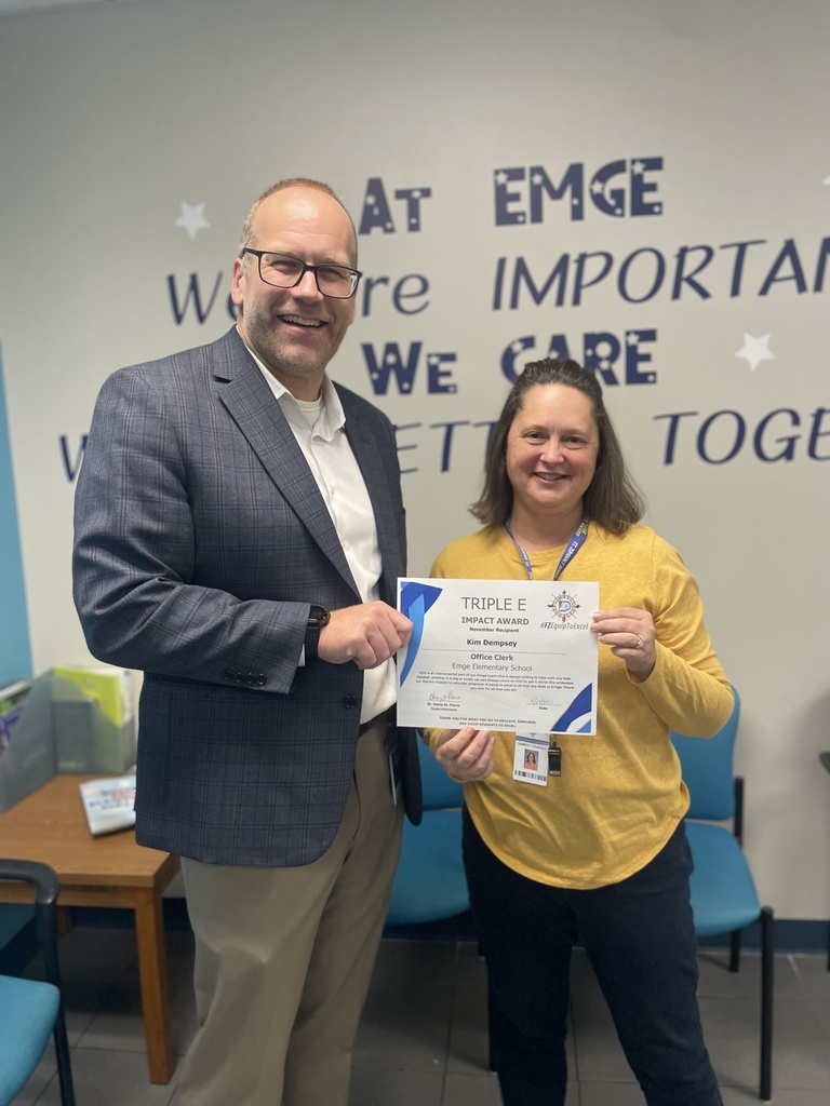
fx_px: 831
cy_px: 553
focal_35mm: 26
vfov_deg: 67.3
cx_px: 415
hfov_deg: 53.1
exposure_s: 1/60
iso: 200
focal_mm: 4.2
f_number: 1.6
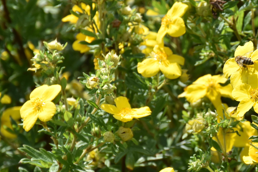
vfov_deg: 2.5
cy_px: 83
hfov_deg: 3.8
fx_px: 3870
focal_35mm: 540
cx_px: 242
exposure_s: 1/1000
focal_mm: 140
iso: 500
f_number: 8
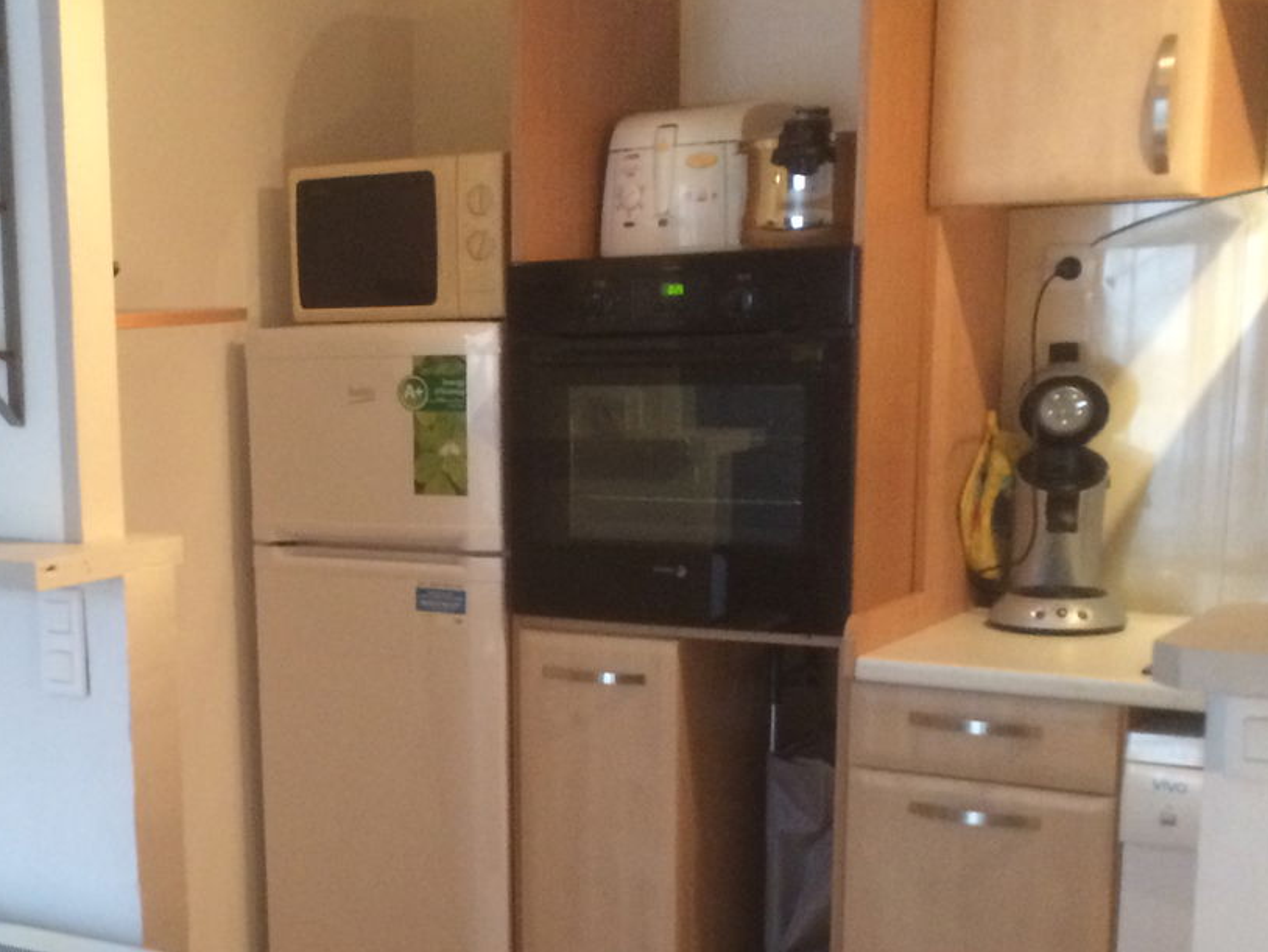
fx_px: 2089
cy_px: 717
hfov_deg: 32.6
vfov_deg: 25.4
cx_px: 206
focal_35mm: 57
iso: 320
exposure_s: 1/20
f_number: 2.2
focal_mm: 4.15
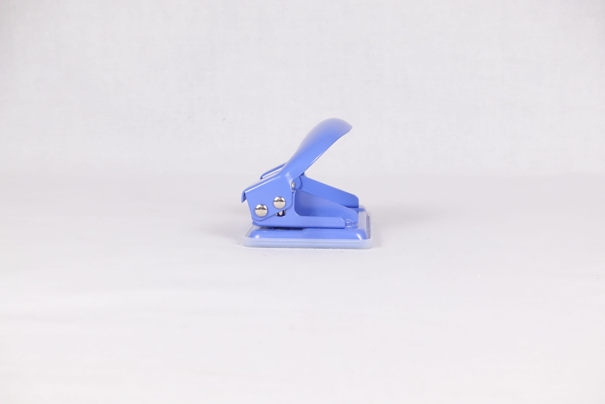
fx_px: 958
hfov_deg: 35.1
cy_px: 202
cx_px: 302
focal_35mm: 57
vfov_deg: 23.8
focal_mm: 21.01
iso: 800
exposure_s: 1/320
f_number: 7.1
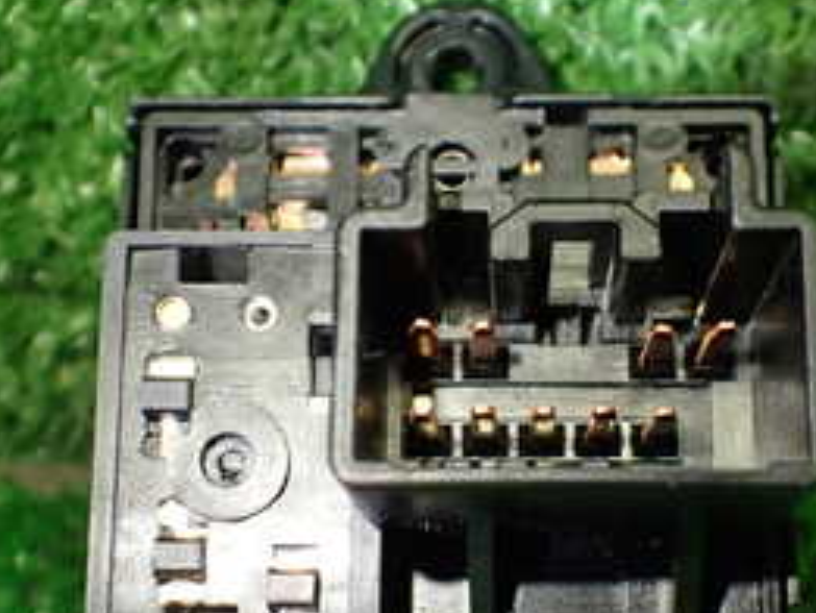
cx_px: 475
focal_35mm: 69
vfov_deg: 21.3
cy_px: 385
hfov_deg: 28.1
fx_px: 1627
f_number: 2.3
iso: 400
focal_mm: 5.4
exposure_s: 1/125
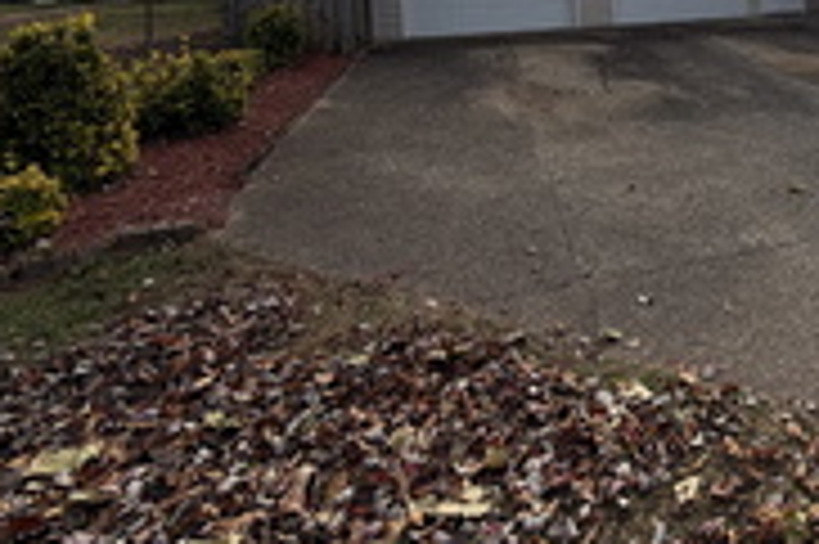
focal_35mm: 32
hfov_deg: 48.8
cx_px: 810
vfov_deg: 36.4
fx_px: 727
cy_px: -13
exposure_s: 1/1050
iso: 25
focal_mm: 2.22
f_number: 2.2
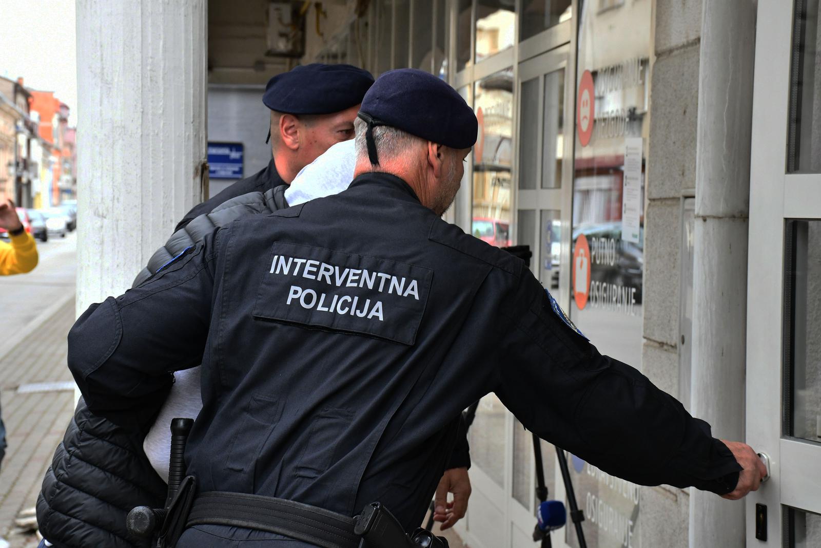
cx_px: 410
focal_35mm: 78
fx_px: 1779
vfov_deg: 17.5
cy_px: 274
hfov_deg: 26.0
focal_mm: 52
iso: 2500
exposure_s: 1/400
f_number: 10
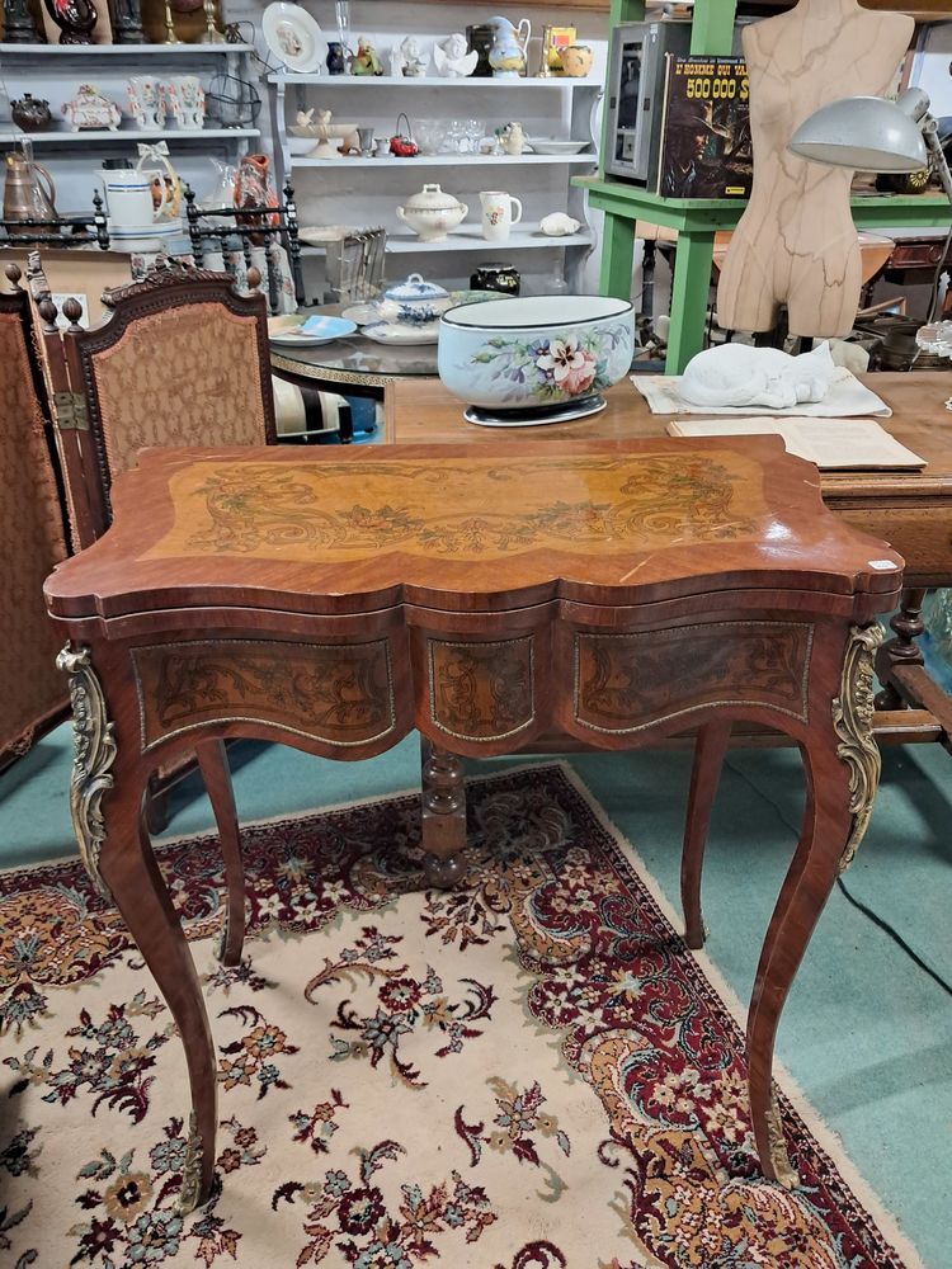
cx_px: 476
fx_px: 990
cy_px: 634
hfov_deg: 51.4
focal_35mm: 27
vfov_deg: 65.3
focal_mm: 4
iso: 640
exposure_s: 1/50
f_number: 1.8
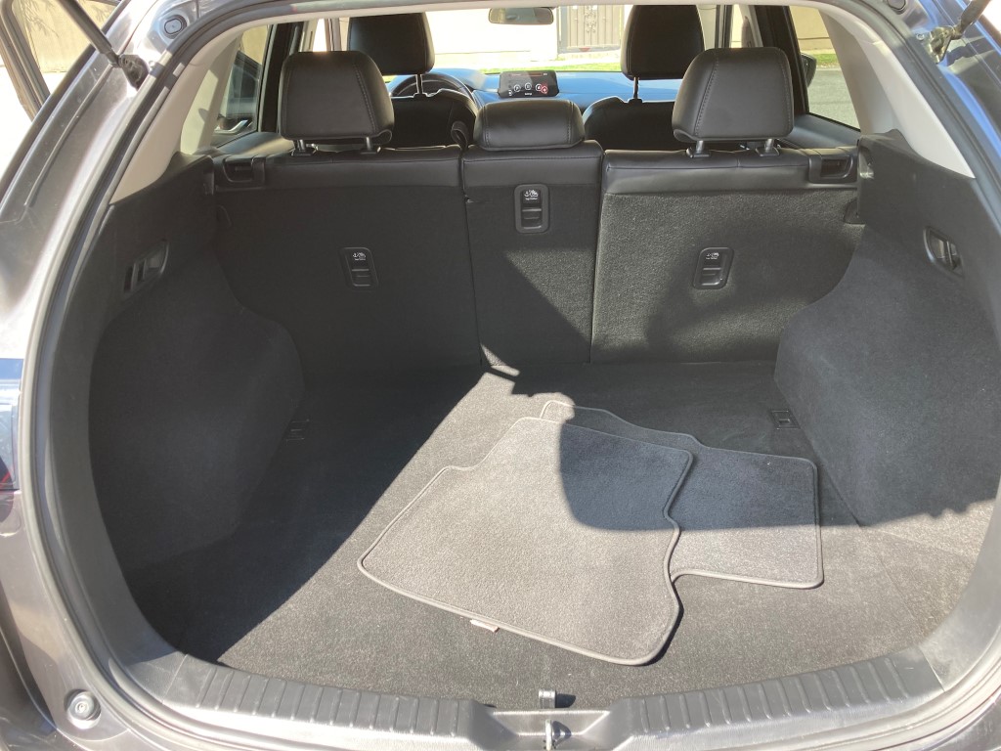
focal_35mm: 28
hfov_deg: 63.4
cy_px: 376
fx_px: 810
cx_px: 500
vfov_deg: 49.7
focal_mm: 3.99
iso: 40
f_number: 1.8
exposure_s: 1/121
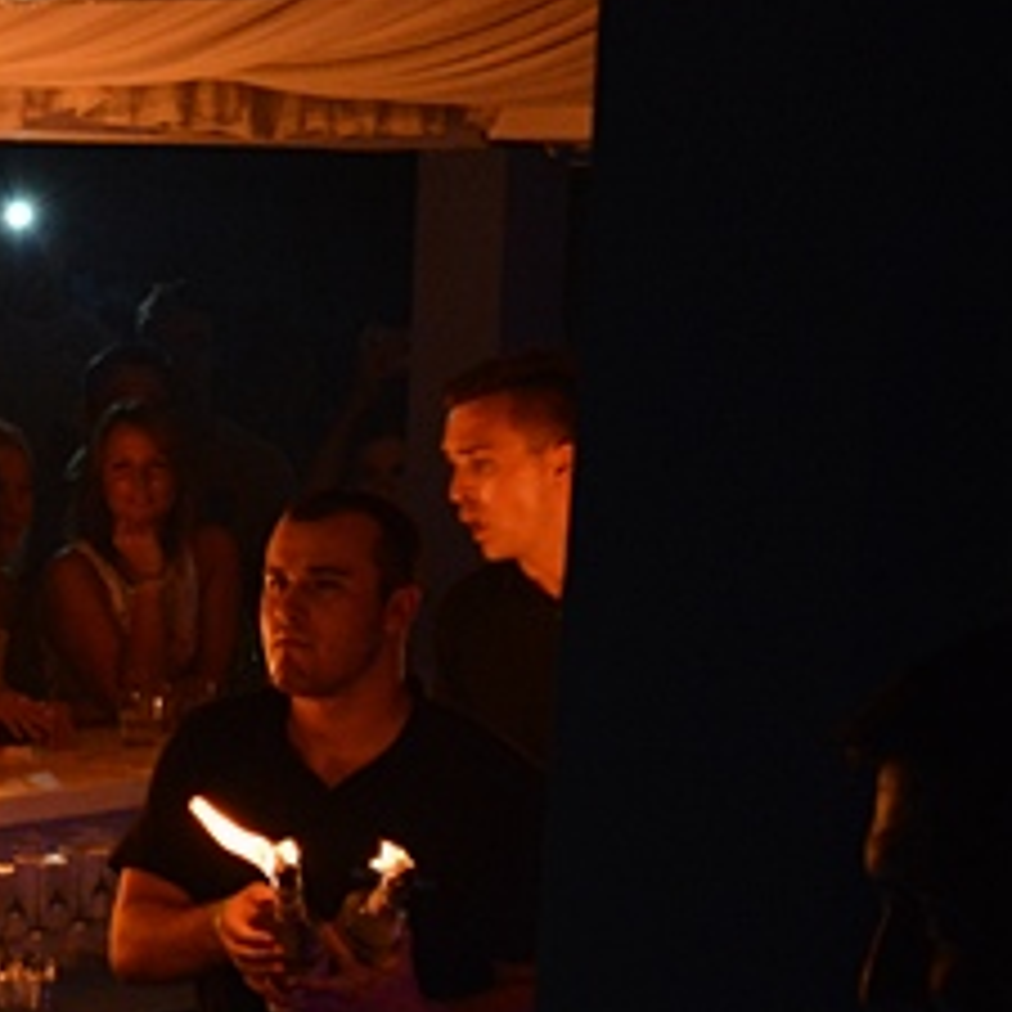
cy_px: 866
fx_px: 3936
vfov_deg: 14.5
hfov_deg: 13.4
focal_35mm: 119
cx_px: -688
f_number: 4.5
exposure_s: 1/125
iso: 2500
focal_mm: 35
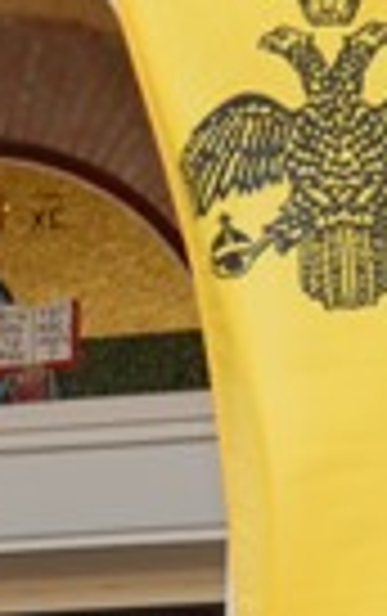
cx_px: -1004
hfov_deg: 3.8
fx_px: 5518
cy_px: 1153
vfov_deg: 6.2
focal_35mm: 328
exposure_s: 1/60
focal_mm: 46
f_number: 7.1
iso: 100
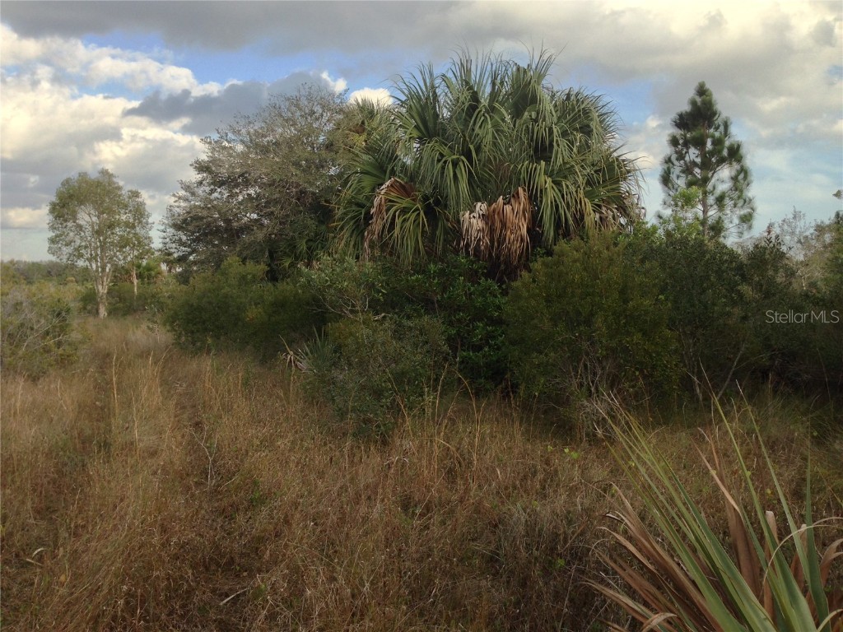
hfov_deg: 55.4
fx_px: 804
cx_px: 422
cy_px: 316
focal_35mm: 33
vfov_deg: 42.9
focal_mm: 4.12
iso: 50
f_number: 2.4
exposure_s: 1/339
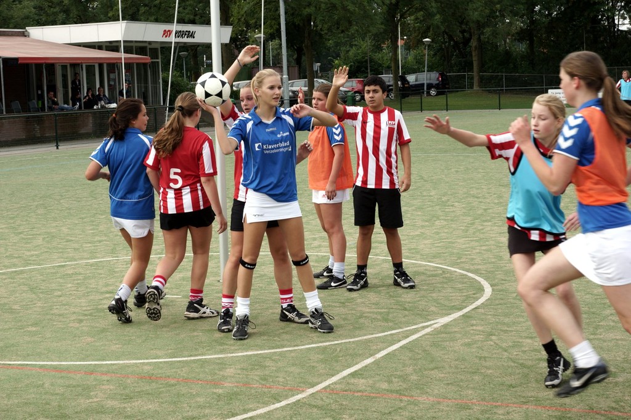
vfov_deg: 18.2
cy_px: 210
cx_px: 316
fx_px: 1314
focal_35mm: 75
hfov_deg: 27.0
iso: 100
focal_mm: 50
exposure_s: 1/250
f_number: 6.3
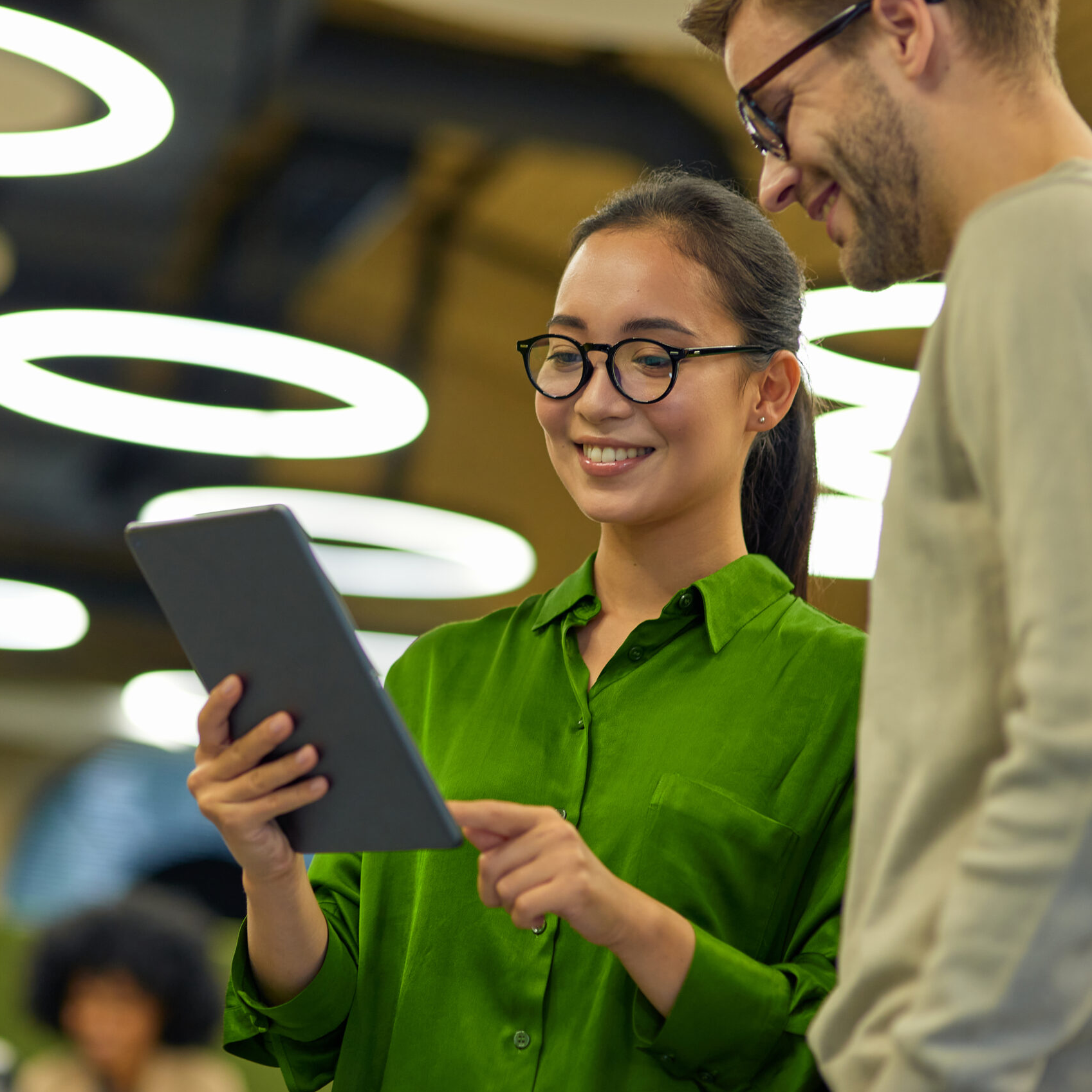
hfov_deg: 15.9
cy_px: 549
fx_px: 3890
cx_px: 375
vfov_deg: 16.0
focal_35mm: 109
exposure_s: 1/160
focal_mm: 85
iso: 400
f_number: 1.8
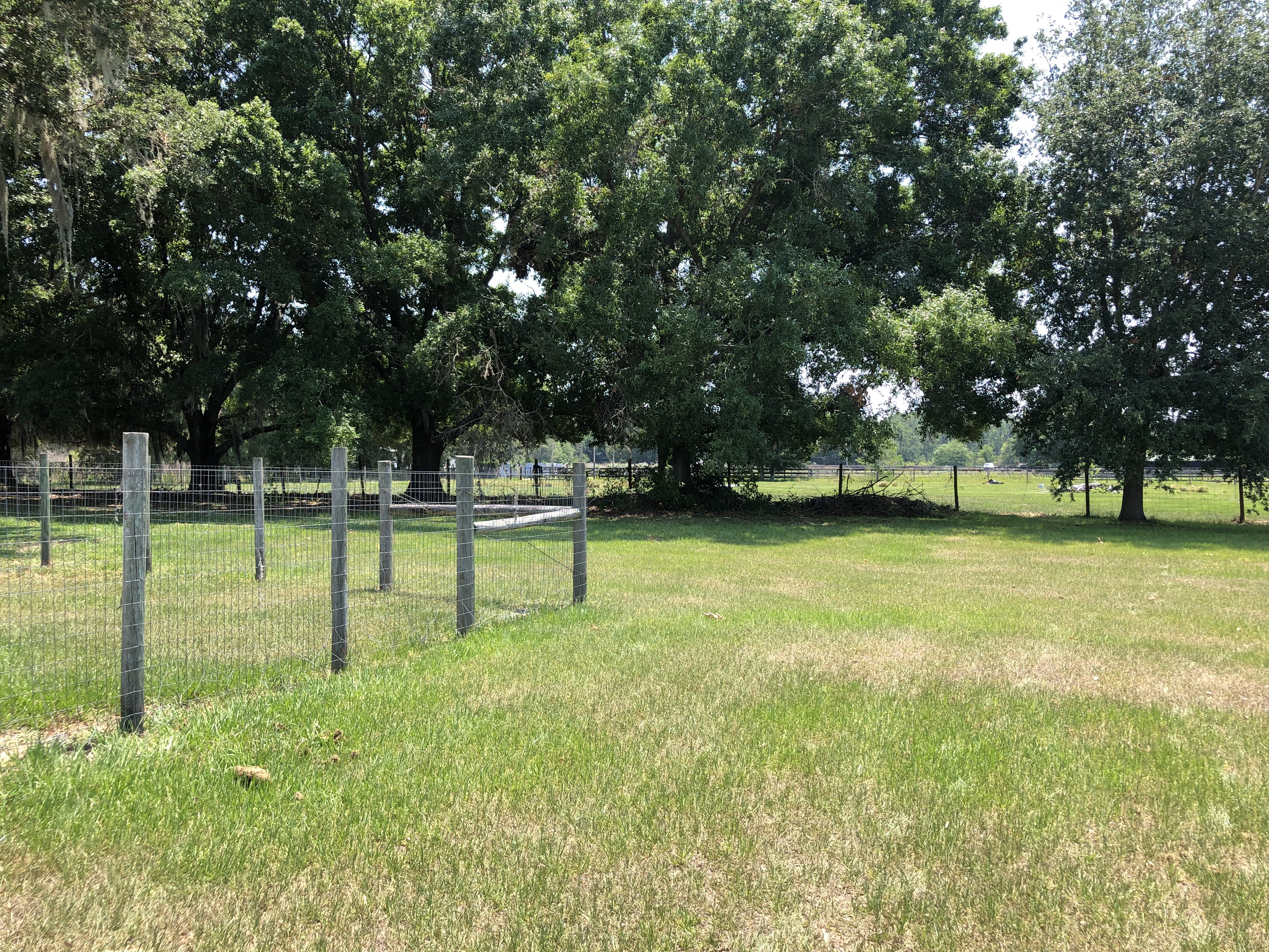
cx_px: 634
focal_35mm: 28
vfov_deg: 49.7
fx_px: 1026
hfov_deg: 63.4
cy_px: 476
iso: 20
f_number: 1.8
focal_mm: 3.99
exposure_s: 1/448
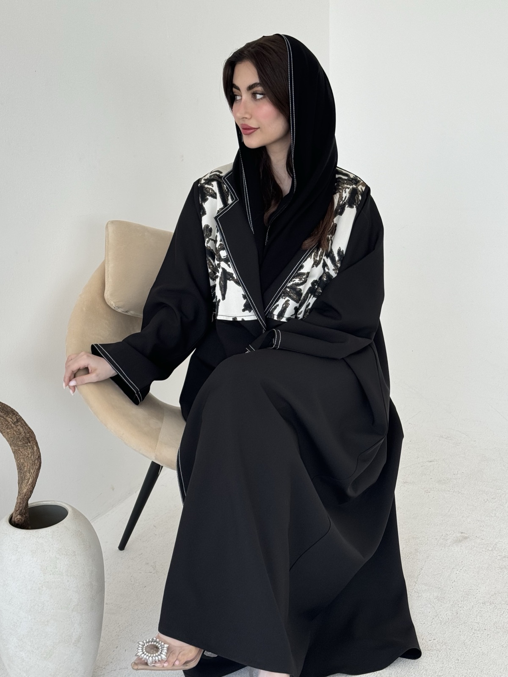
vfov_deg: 39.7
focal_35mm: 48
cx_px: 254
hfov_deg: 30.3
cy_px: 338
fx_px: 939
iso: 100
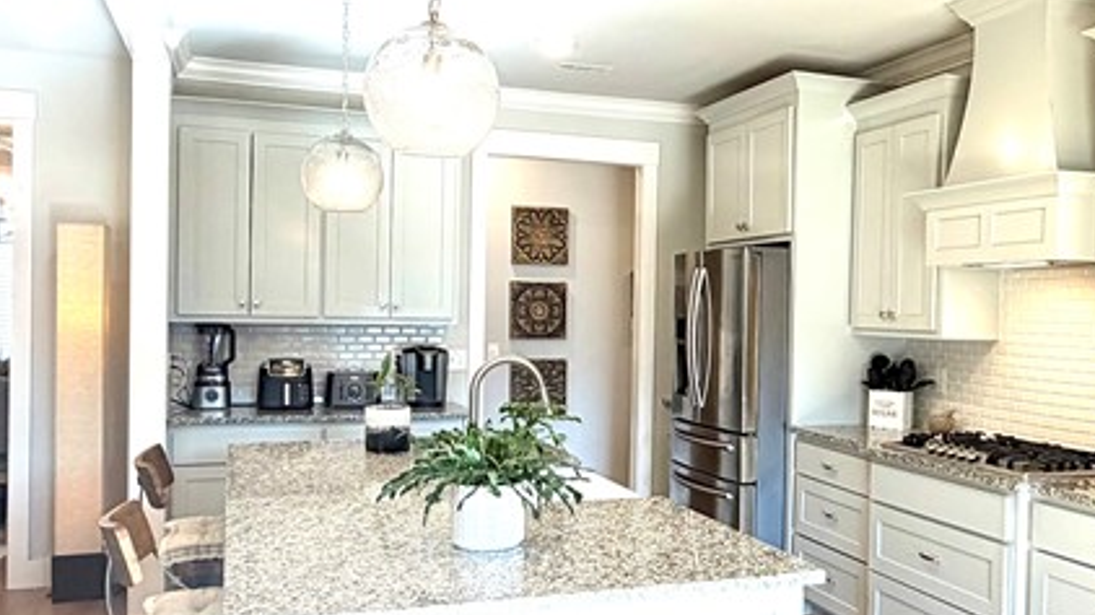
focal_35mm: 37
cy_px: 332
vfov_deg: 31.9
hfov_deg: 53.5
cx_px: 675
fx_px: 1074
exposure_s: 1/120
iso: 125
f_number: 2.2
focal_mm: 2.22
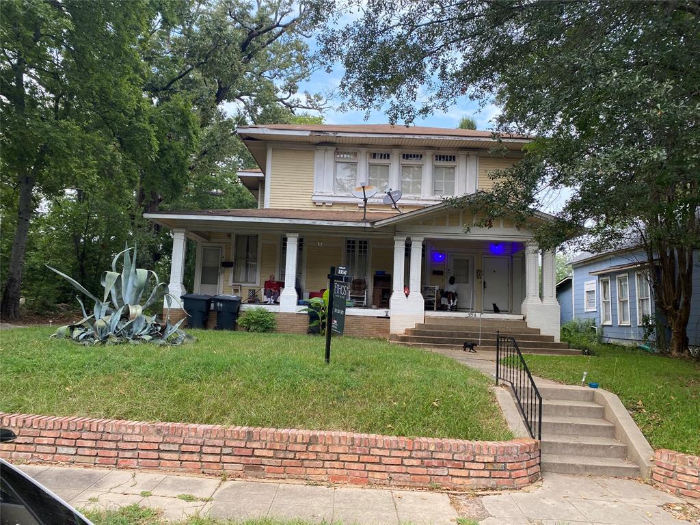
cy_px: 262
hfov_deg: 67.3
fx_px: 526
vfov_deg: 53.1
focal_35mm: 26
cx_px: 350
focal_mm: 4.25
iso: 32
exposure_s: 1/458
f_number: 1.8
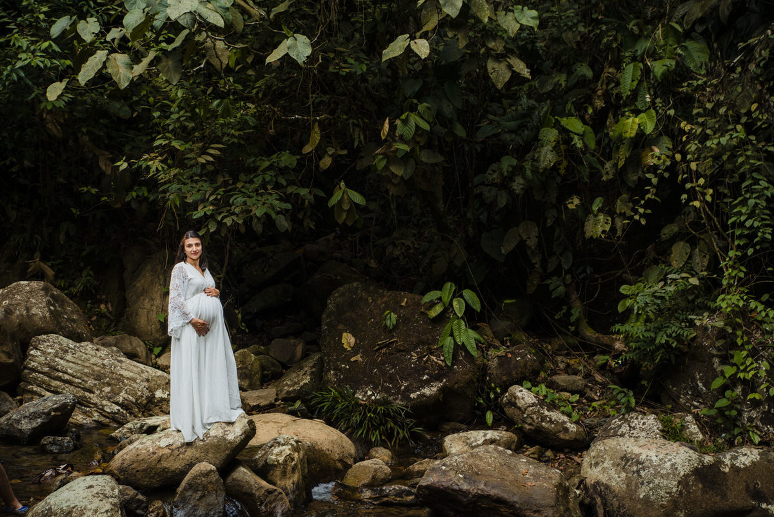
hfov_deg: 41.1
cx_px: 387
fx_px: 1032
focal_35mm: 48
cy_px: 258
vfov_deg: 28.1
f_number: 6.3
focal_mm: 48
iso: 320
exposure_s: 1/160
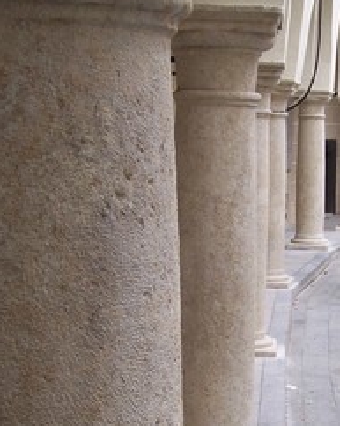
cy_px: 331
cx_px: 245
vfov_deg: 19.6
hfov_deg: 15.8
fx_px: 1222
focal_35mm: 97
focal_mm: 6.7
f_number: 2.8
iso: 80
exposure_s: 1/125
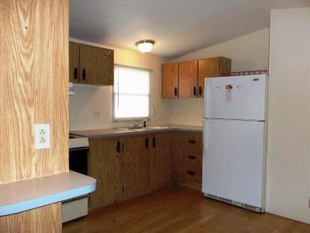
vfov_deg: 49.7
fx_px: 251
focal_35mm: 28
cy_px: 116
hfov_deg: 63.4
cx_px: 155
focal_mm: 5.1
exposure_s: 1/60
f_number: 3.3
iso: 200
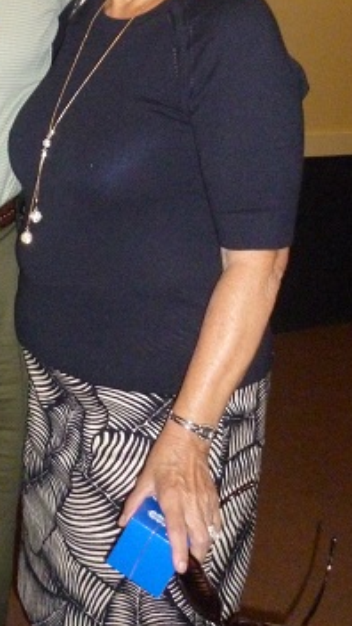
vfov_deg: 34.5
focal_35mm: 60
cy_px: 194
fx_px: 996
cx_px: -49
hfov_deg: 19.1
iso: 500
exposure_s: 1/60
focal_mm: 5
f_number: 3.1
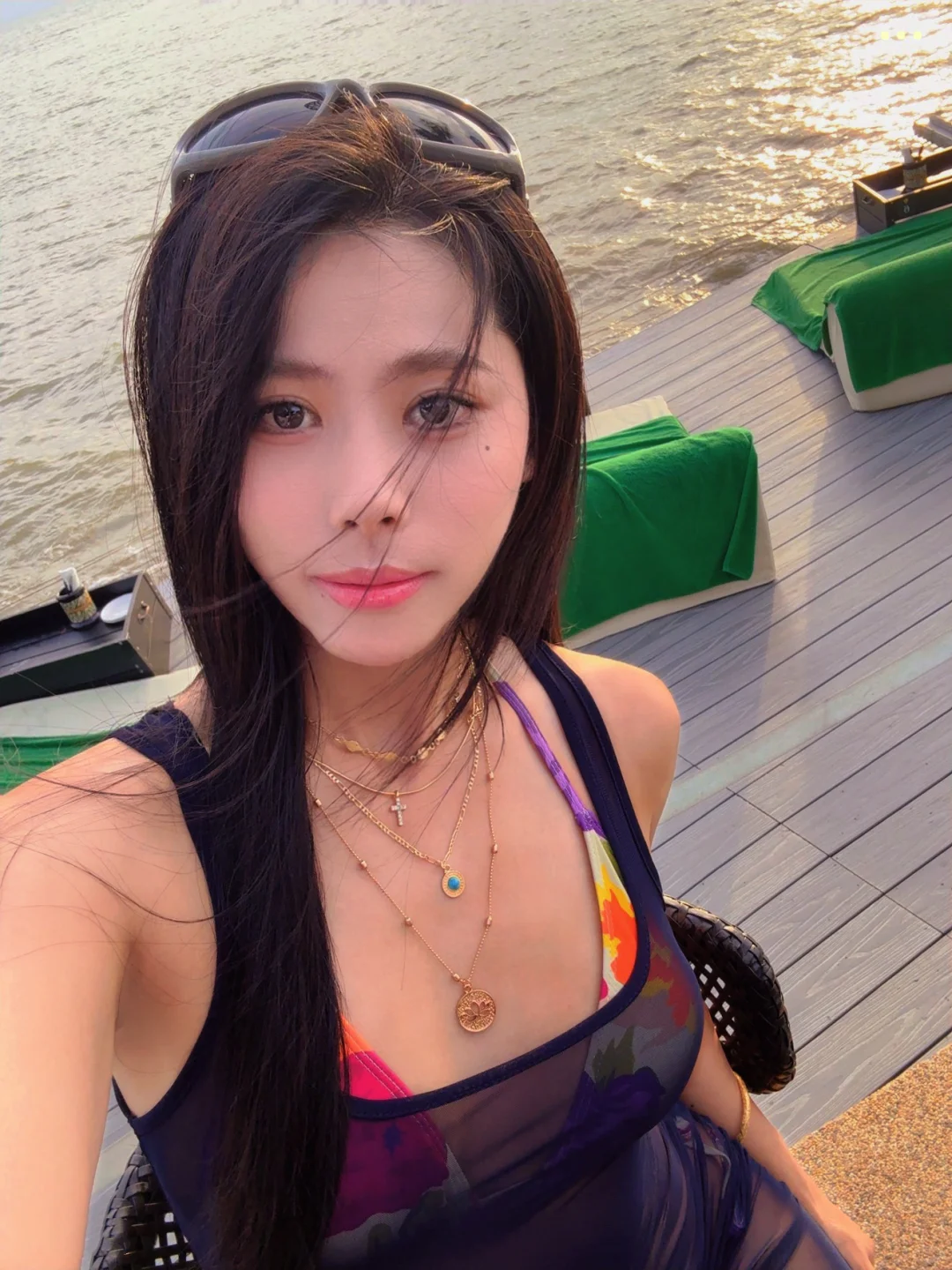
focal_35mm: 30
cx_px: 476
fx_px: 1100
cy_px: 635
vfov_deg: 60.0
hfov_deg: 46.8
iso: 80
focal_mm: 2.69
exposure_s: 1/149
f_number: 1.9
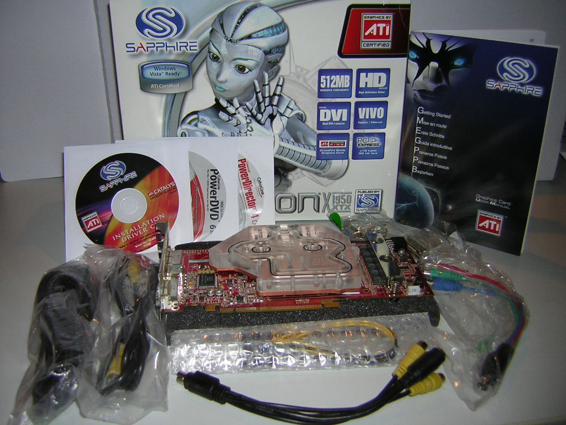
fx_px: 589
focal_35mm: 36
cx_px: 283
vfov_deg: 39.7
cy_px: 212
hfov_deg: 51.4
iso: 50
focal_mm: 4.7
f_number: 2.6
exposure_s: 1/60.1
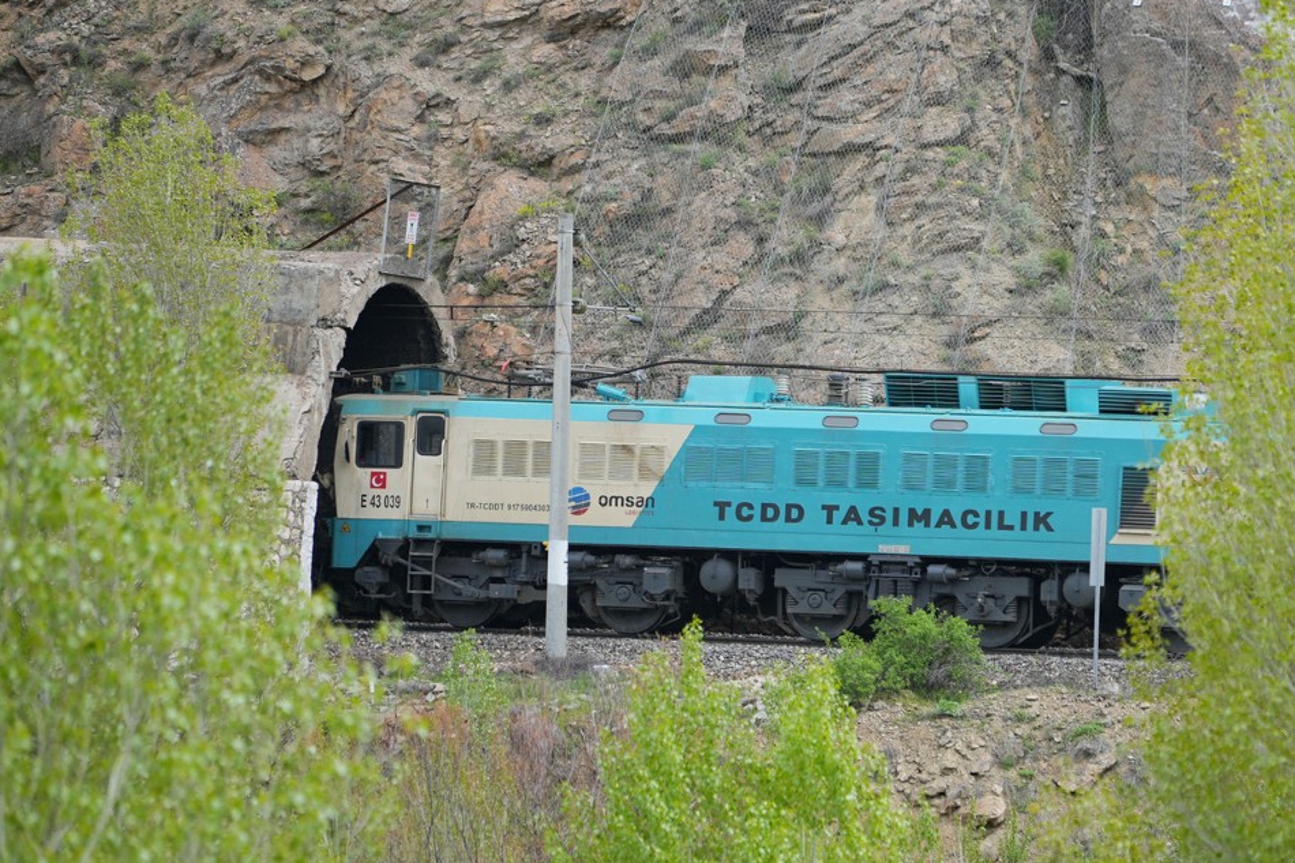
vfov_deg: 4.0
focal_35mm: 341
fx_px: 12264
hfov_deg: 6.0
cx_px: 943
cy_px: 394
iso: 160
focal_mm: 200
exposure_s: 1/1250
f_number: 4
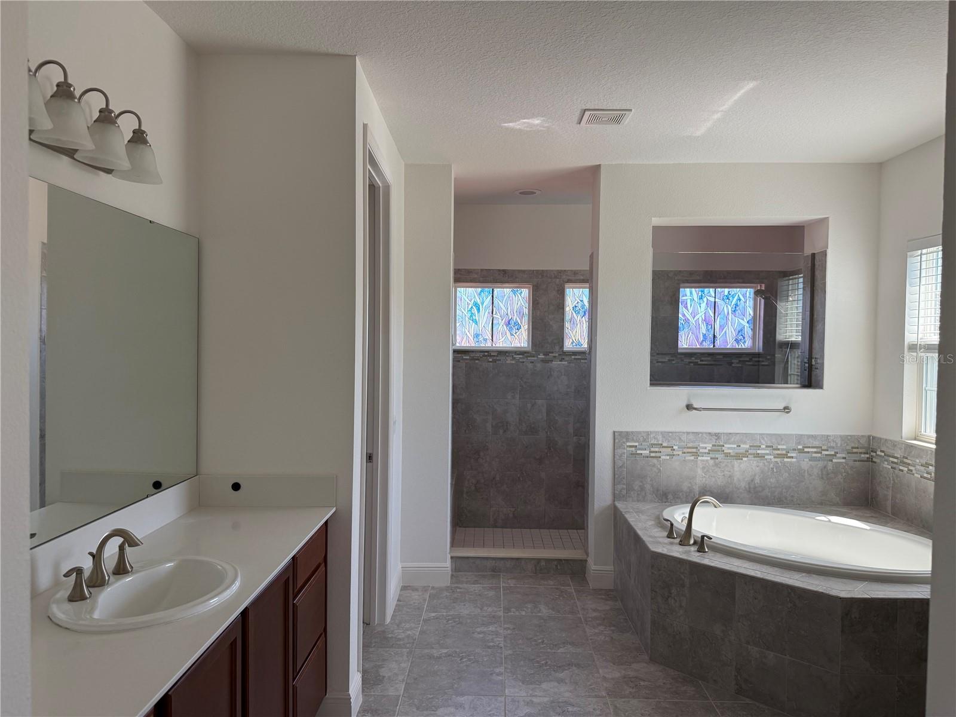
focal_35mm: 24
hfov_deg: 71.6
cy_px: 358
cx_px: 478
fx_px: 663
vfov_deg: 56.8
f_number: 1.78
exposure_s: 1/327
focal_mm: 6.76
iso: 100
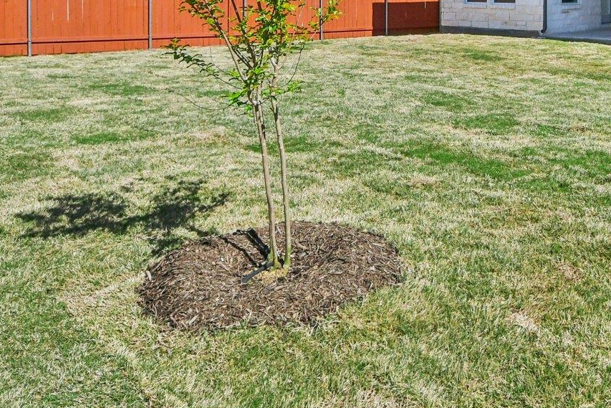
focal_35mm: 36
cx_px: 519
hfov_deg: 48.9
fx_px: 611
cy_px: -25
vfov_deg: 32.9
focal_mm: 10
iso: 400
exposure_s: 1/1600
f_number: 8
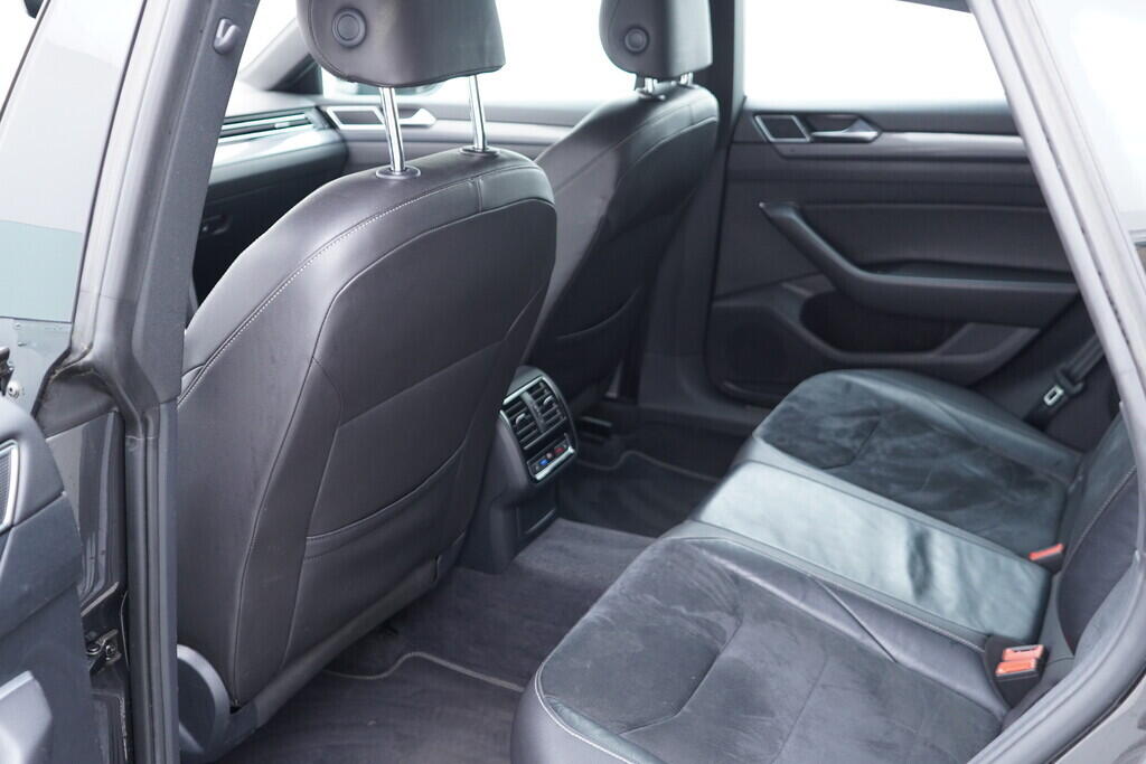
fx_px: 1146
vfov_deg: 36.9
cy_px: 382
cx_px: 573
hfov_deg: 53.1
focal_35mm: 36
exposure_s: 1/40
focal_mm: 24
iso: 640
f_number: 2.8
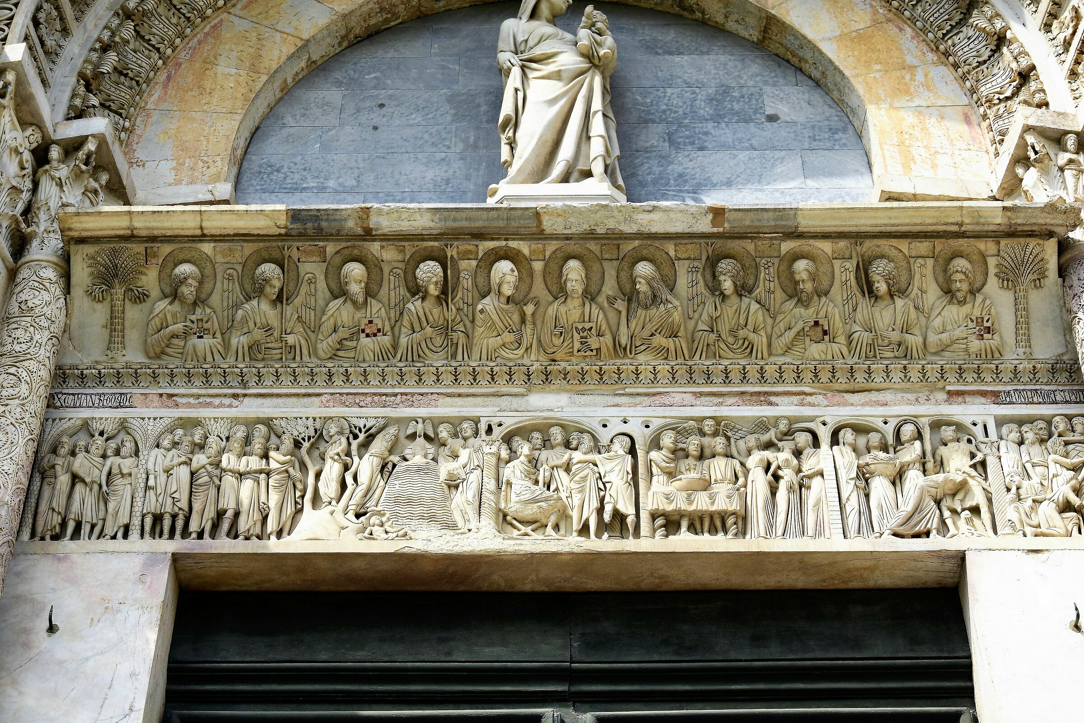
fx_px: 2032
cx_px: 542
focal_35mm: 68
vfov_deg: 20.2
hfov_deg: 29.9
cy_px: 362
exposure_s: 1/250
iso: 400
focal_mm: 45
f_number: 10
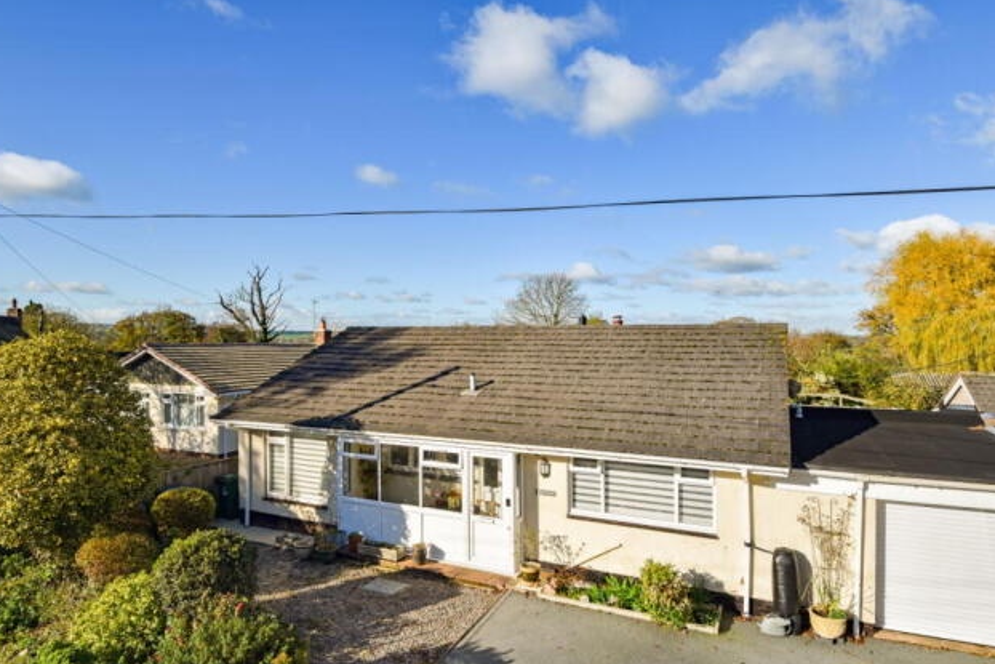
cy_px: 337
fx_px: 567
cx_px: 476
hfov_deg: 82.4
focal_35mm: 21
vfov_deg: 60.7
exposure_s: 1/250
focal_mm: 13
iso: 100
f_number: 8
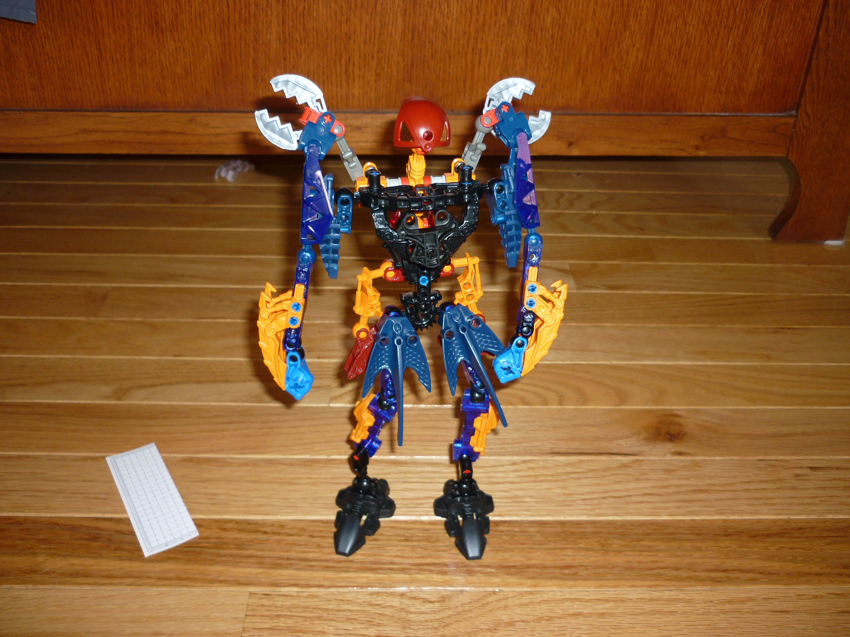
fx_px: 810
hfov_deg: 55.4
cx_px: 425
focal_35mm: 33
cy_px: 318
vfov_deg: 42.9
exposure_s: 1/30
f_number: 2.8
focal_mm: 5.5
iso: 100
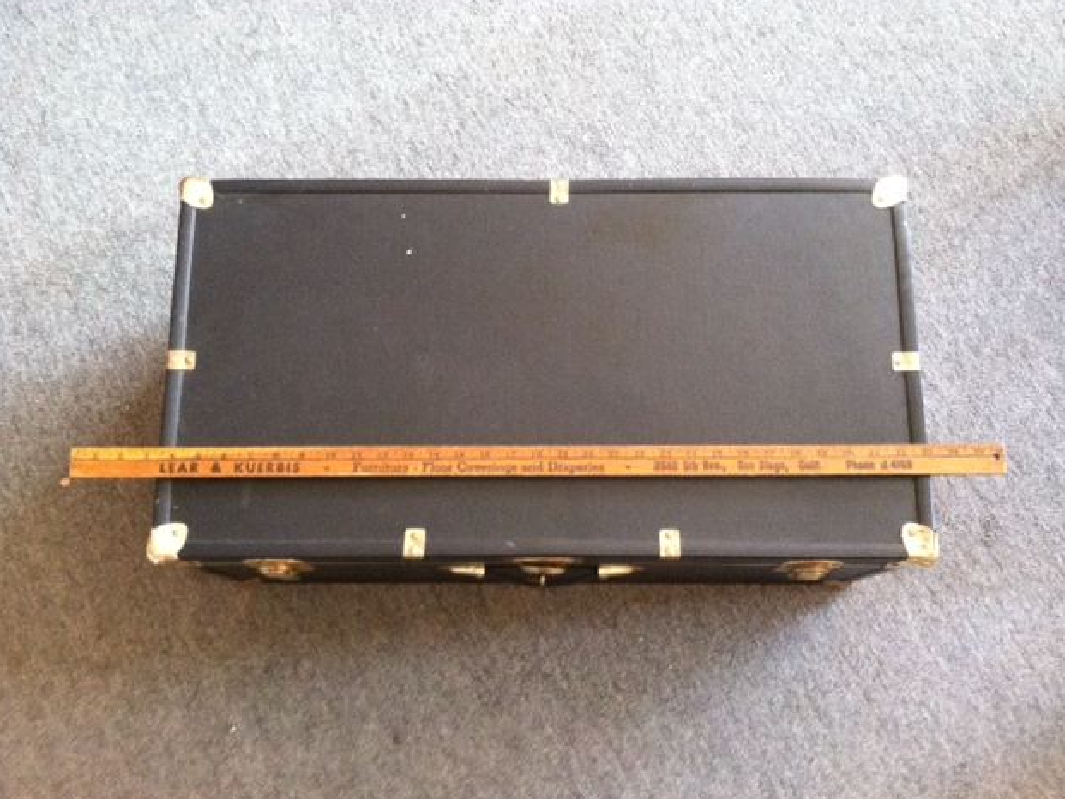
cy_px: 394
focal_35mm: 36
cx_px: 544
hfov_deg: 51.3
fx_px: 1108
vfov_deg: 39.7
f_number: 2.8
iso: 500
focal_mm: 3.85
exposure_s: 1/15
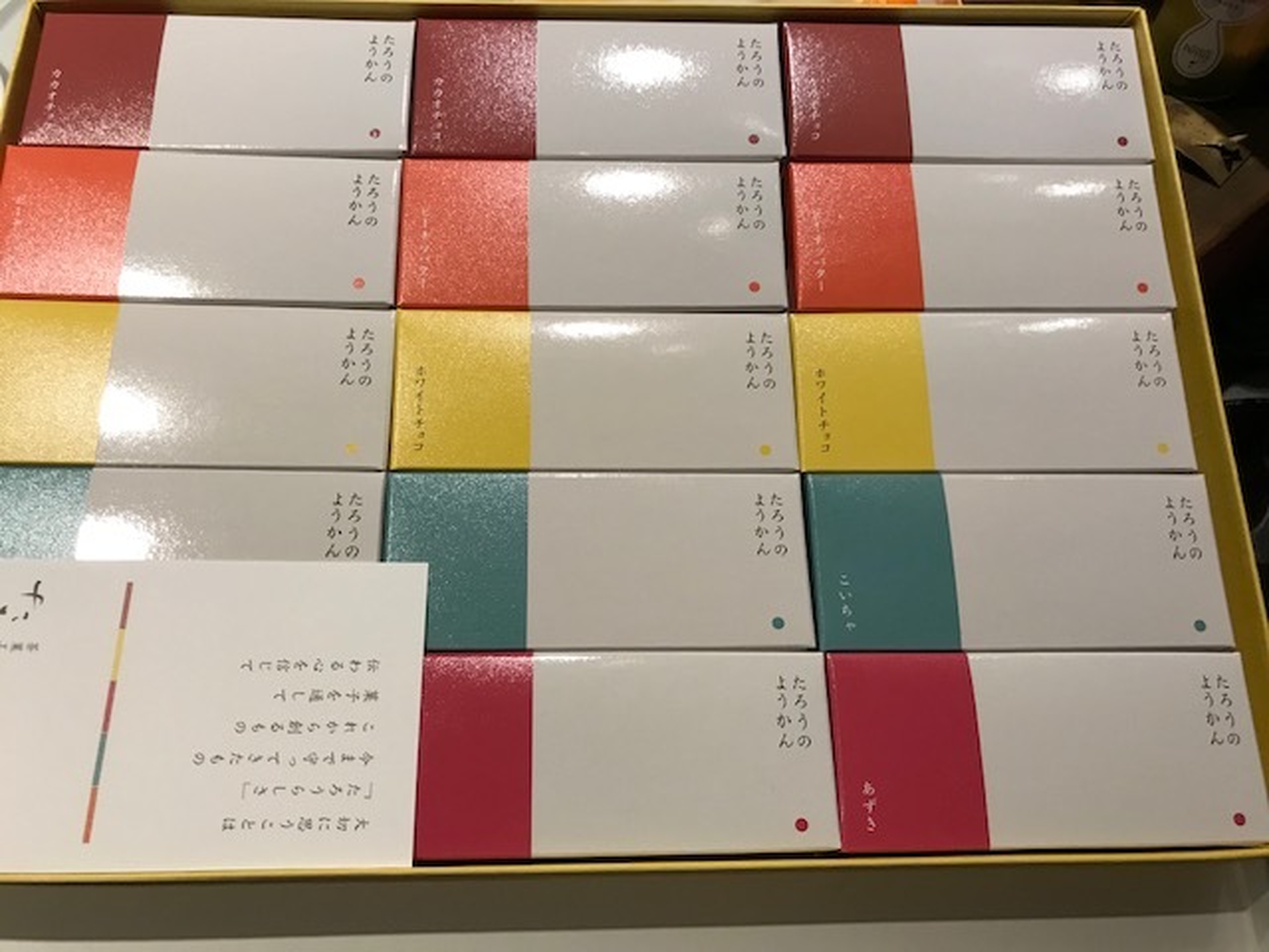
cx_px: 634
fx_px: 1026
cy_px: 476
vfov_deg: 49.7
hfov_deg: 63.4
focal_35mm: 28
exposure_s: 1/30
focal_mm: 3.99
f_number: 1.8
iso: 25
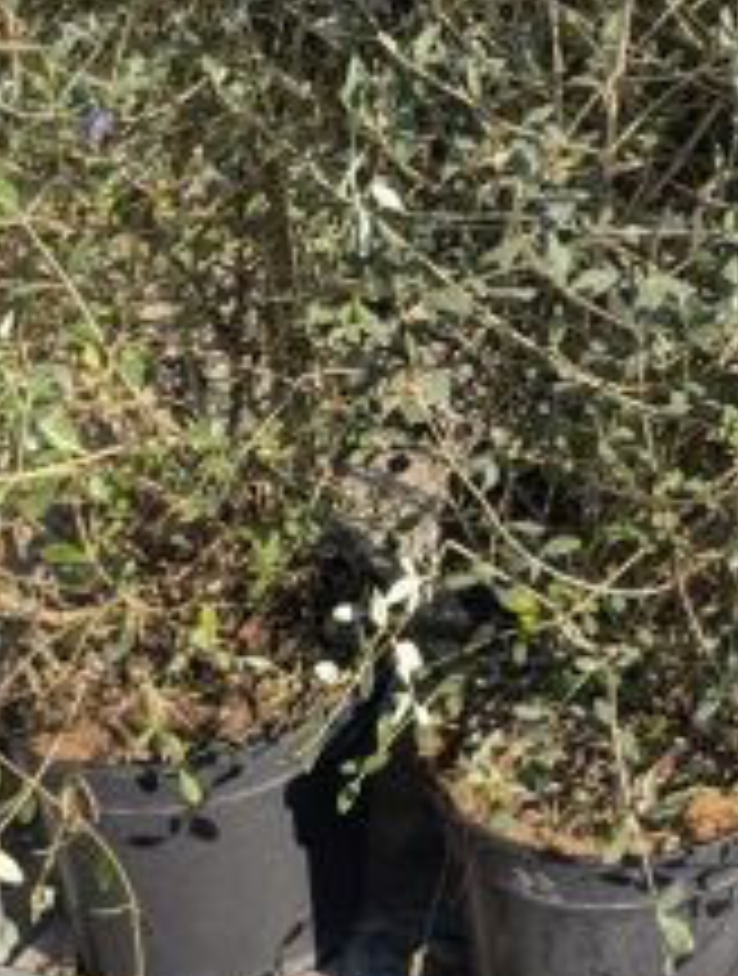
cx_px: 842
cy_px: -61
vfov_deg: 27.2
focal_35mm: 66
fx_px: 1867
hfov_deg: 21.1
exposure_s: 1/443
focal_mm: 6.9
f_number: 1.68
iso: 20
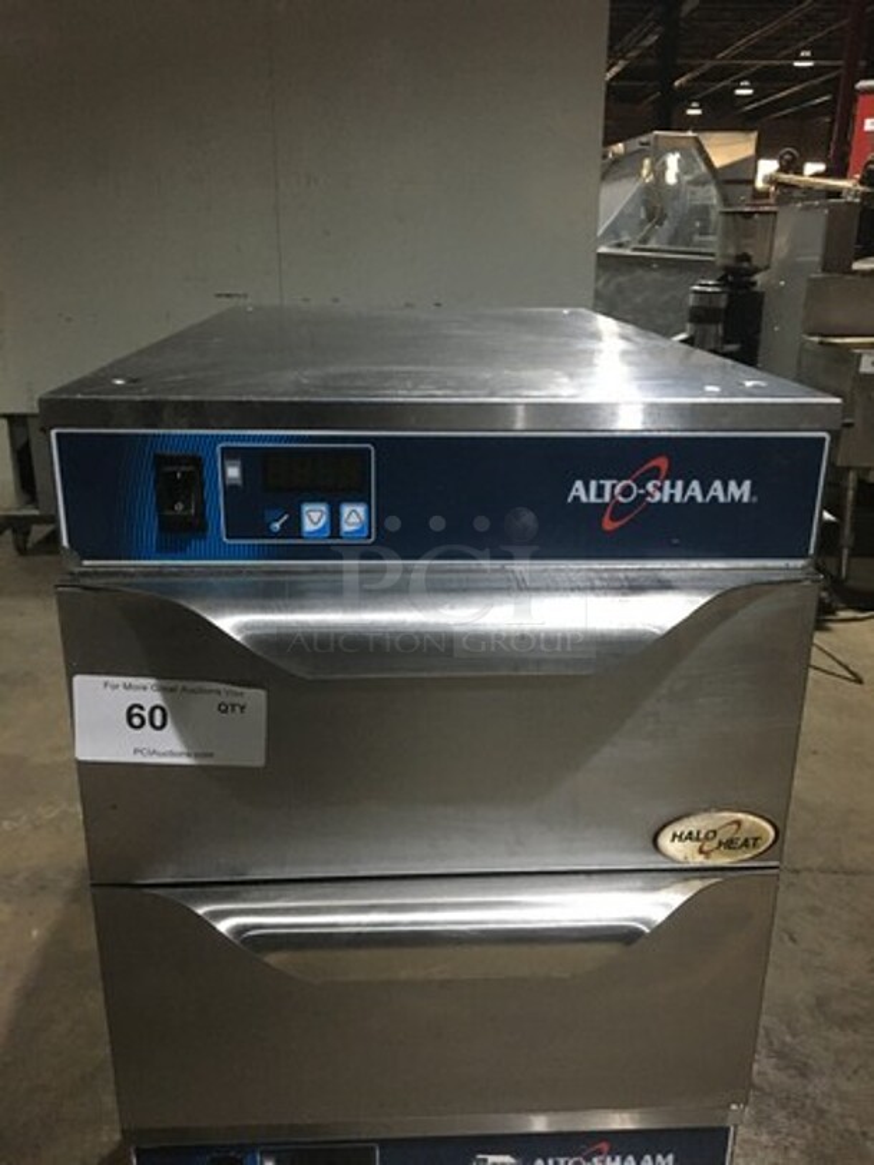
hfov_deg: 48.2
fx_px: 976
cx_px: 437
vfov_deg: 61.7
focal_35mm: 29
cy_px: 582
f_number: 2.2
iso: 200
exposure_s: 1/20
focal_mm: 4.15
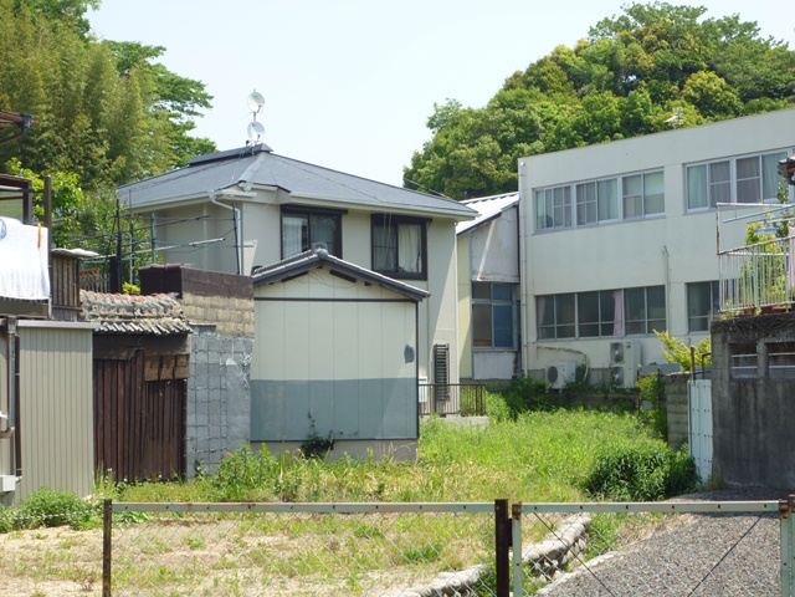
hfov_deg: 27.8
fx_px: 1608
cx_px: 398
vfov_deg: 21.0
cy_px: 298
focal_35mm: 70
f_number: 5.1
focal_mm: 12.4
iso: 80
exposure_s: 1/200
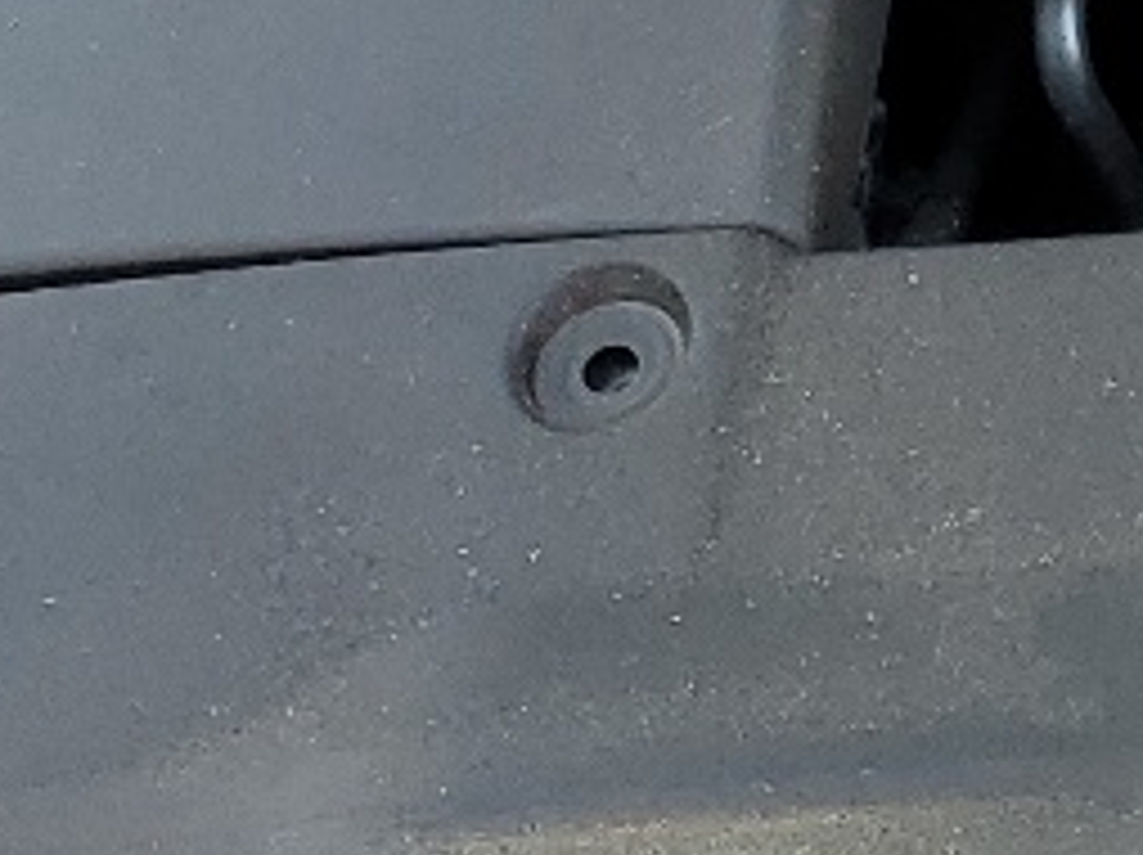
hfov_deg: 10.6
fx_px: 5410
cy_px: -891
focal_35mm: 164
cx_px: 2596
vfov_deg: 8.5
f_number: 1.5
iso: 50
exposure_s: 1/714
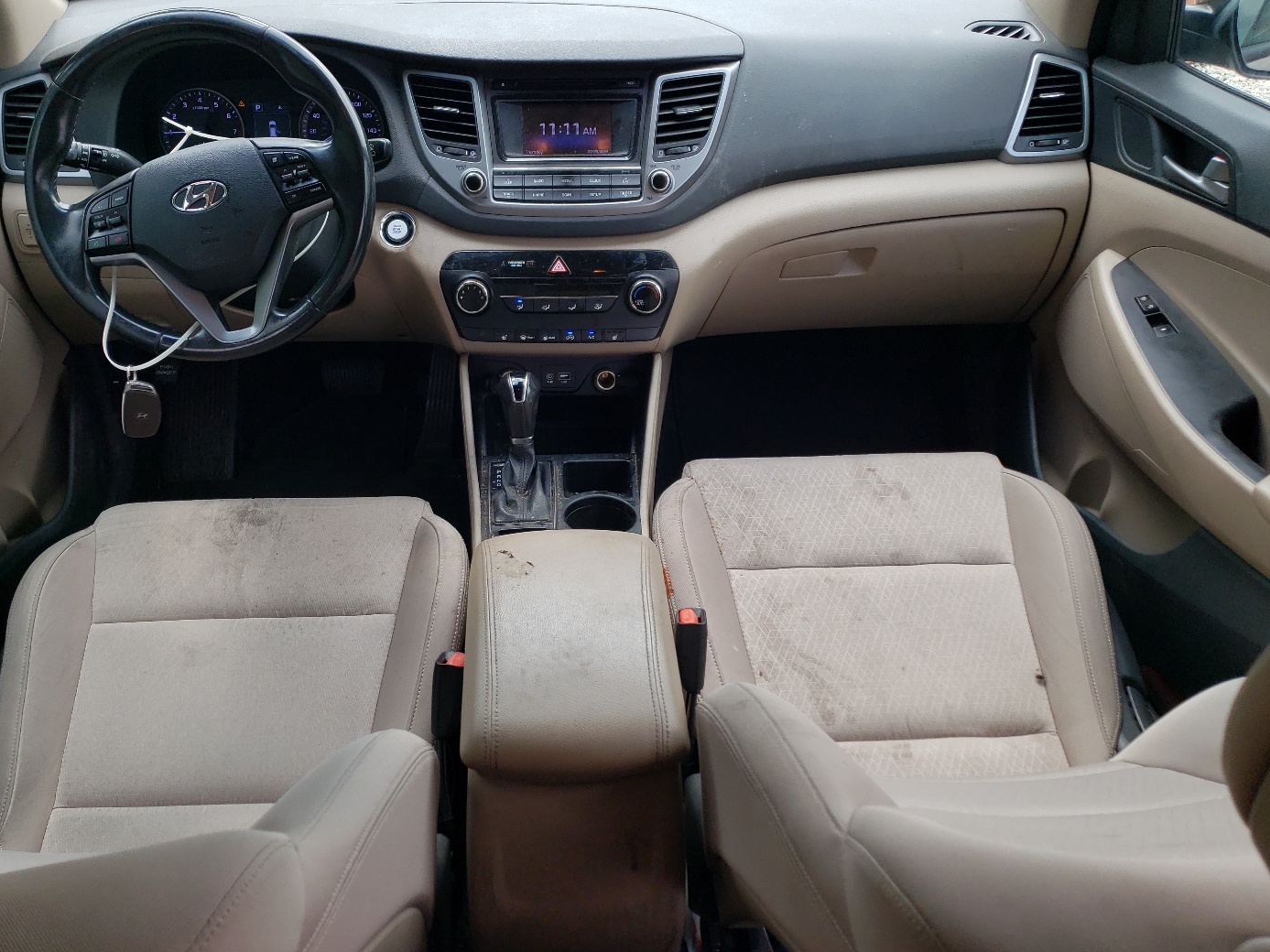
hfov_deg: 59.9
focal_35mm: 30
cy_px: 462
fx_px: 1101
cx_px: 606
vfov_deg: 46.8
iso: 50
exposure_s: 1/357
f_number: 1.5
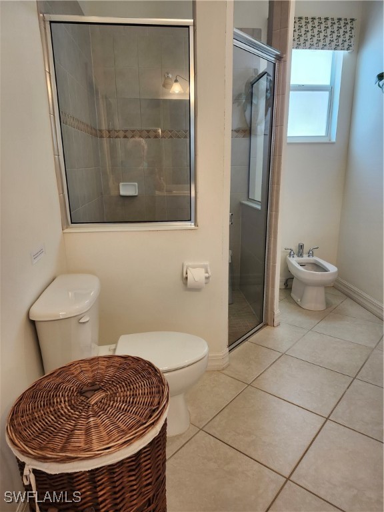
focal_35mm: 23
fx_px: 340
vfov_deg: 73.9
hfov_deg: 58.9
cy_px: 256
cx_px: 192
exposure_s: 1/120
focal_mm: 5.54
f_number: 1.8
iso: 200
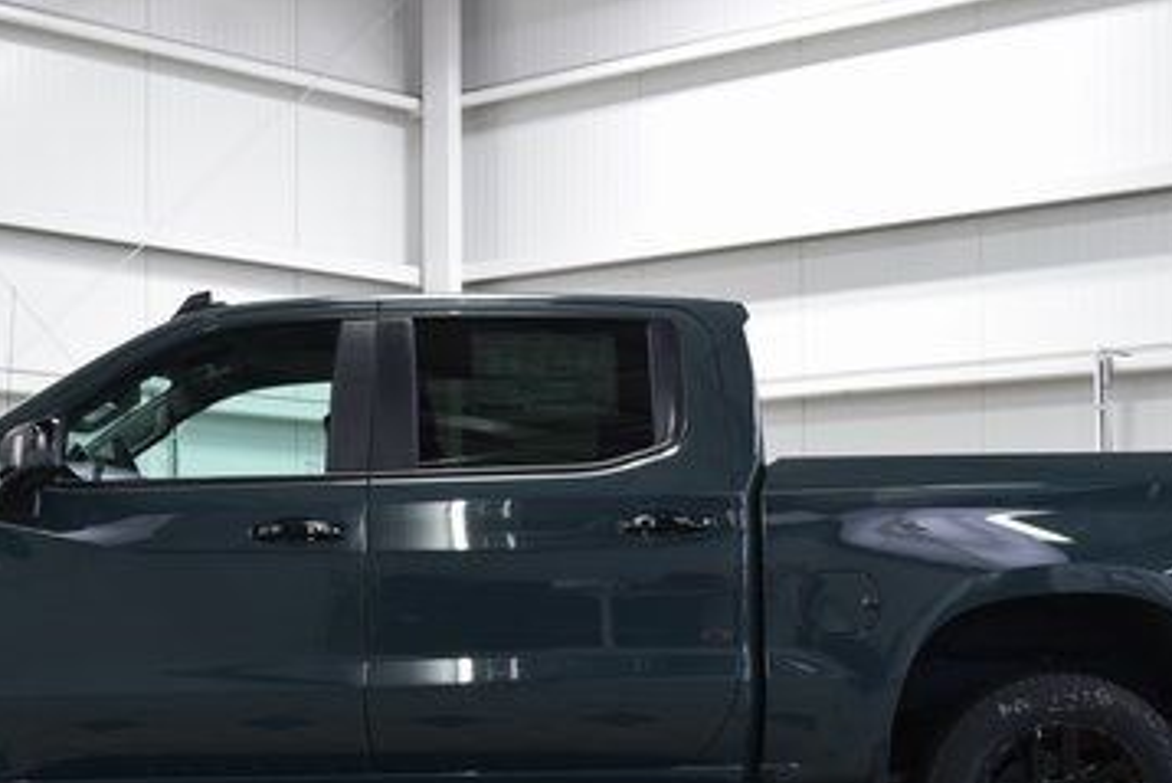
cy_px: 644
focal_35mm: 75
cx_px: 462
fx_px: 2443
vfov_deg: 18.0
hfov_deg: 26.9
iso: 500
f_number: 6.3
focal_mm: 28
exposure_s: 1/15
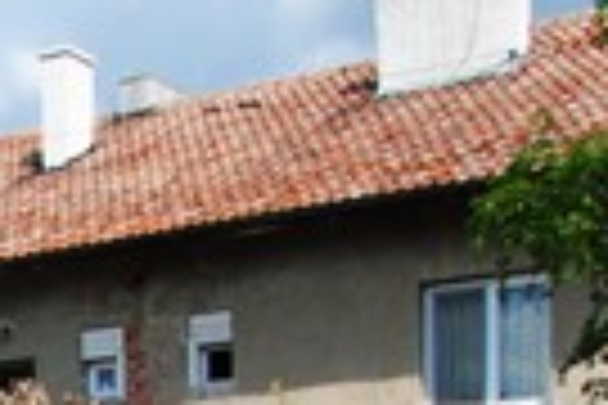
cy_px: 873
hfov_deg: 14.4
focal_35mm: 128
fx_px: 2162
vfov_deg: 9.8
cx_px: -437
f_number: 10
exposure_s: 1/250
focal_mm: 18
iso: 180
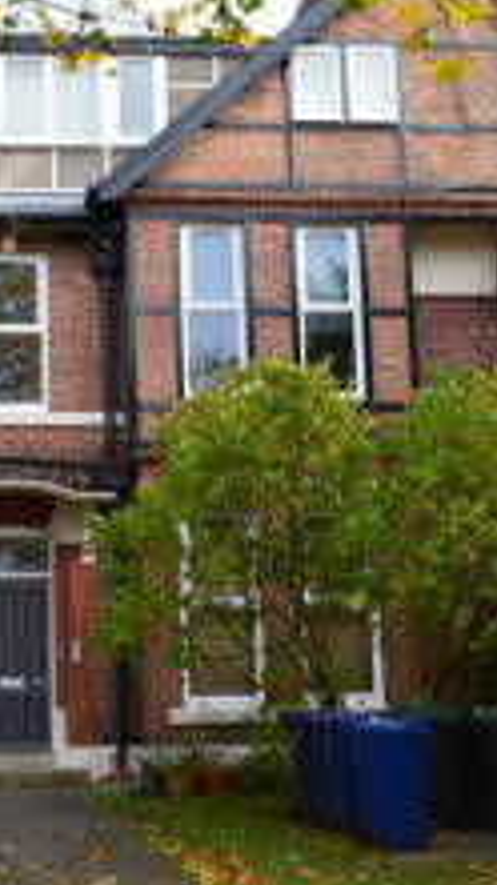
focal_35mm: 61
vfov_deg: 34.3
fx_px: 1432
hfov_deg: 19.5
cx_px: 108
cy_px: 374
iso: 400
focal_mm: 18
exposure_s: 1/160
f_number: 9
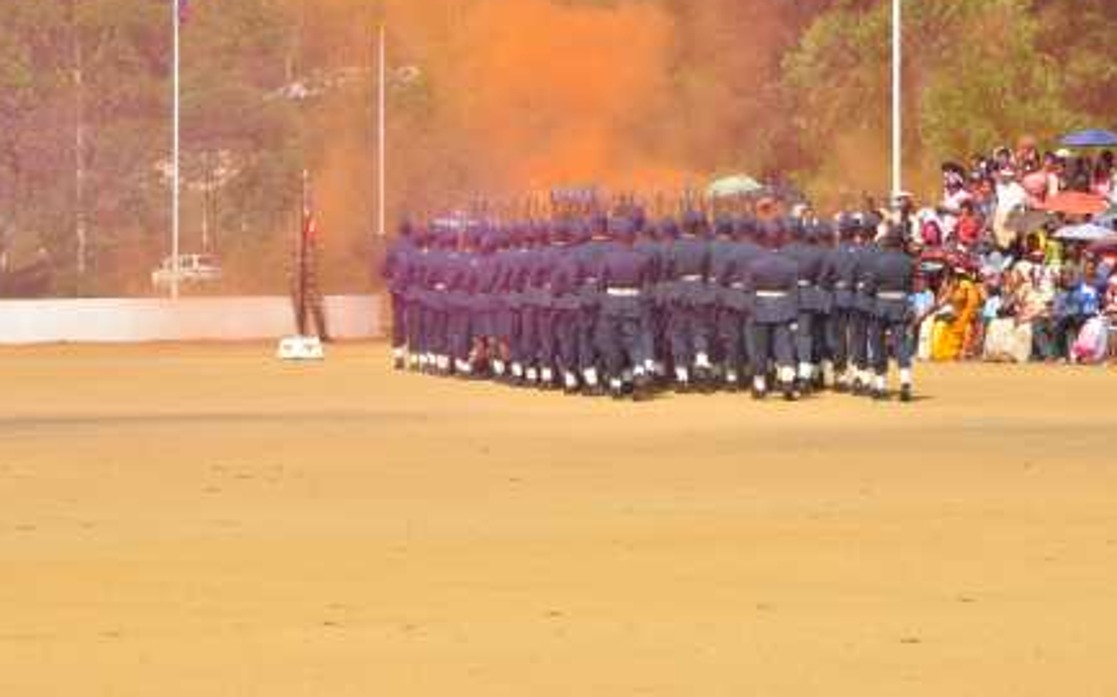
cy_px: 188
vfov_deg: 5.9
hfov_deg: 9.5
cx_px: 623
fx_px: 6747
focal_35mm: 222
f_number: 16
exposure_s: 1/125
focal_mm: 105
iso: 200
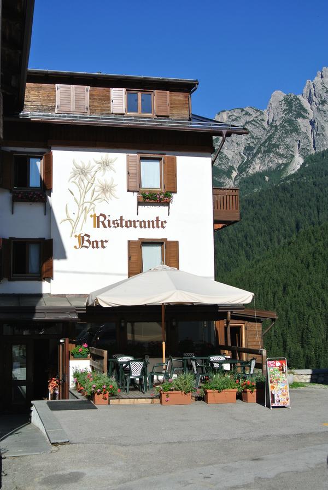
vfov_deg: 43.6
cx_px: 164
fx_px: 613
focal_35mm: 45
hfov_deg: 30.0
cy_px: 245
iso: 100
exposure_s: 1/1000
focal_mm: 16.9
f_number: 5
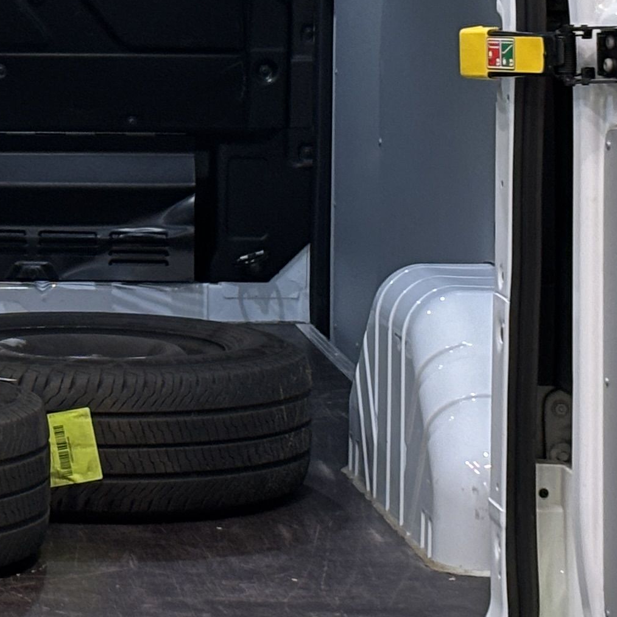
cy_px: 96
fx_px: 3690
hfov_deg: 9.4
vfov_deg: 9.5
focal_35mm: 183
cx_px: -175
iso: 64
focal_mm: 5.96
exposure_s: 1/50
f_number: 1.6
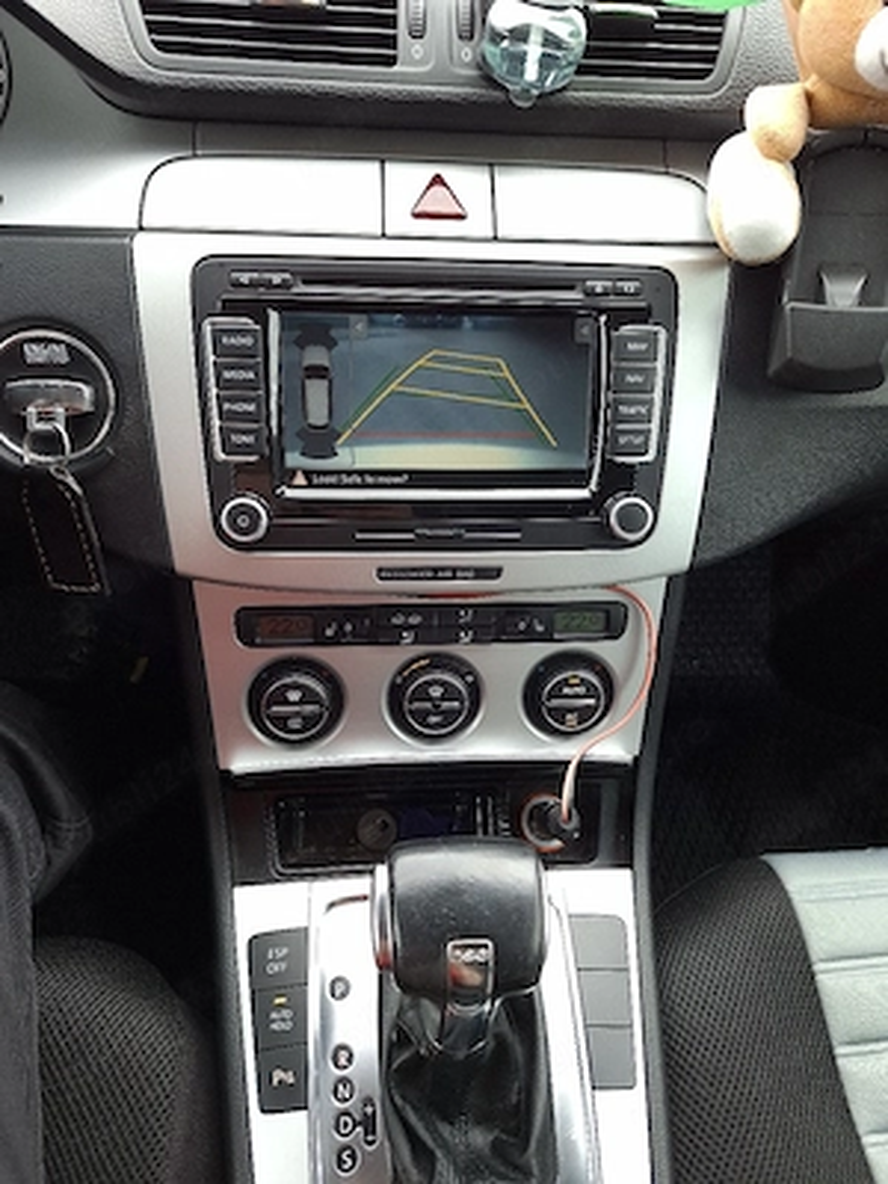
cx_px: 444
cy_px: 592
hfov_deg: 58.9
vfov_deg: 73.9
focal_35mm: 23
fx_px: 787
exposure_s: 1/100
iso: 80
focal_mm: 5.54
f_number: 1.8
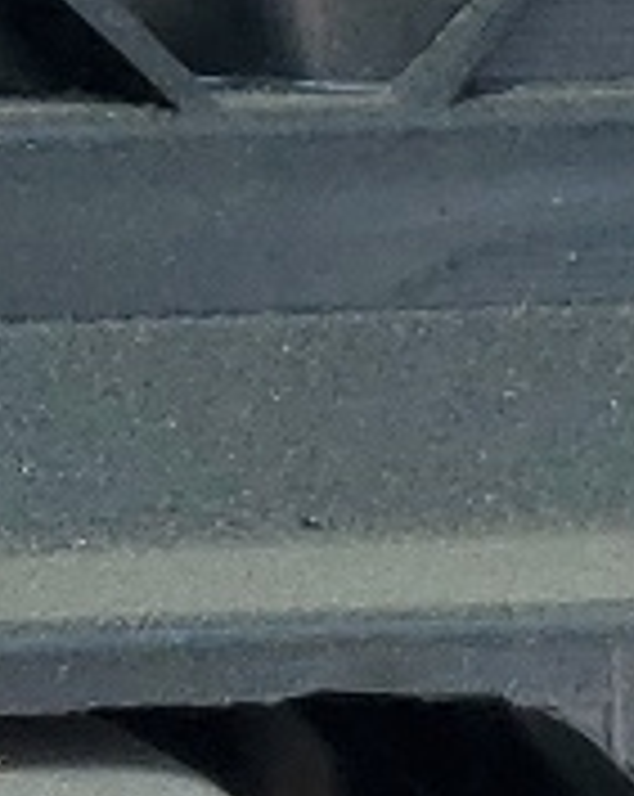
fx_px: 5409
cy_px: -1309
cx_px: -1605
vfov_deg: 7.7
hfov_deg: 6.0
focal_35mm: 230
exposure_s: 1/385
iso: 50
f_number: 1.5
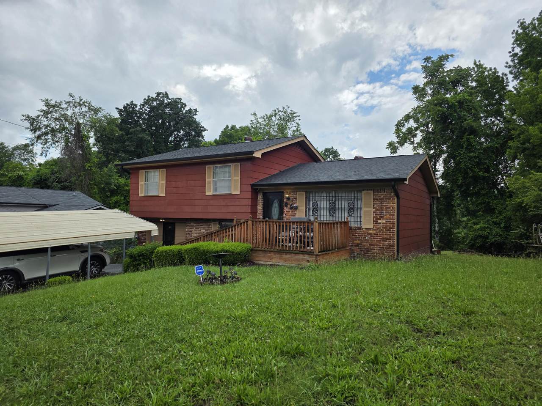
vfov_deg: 58.9
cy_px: 203
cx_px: 271
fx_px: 360
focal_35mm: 23
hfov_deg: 73.9
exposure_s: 1/5778
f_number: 1.7
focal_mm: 6.3
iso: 80
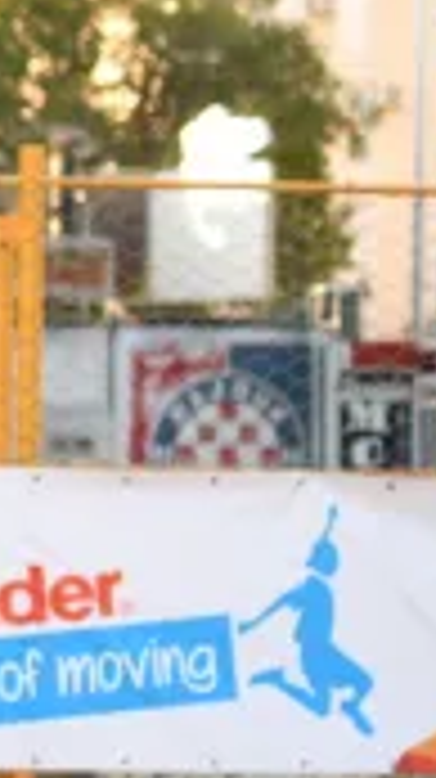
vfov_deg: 9.4
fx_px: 4739
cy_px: 393
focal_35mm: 230
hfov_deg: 4.9
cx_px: -989
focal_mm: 50
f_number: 1.4
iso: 200
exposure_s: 1/1000
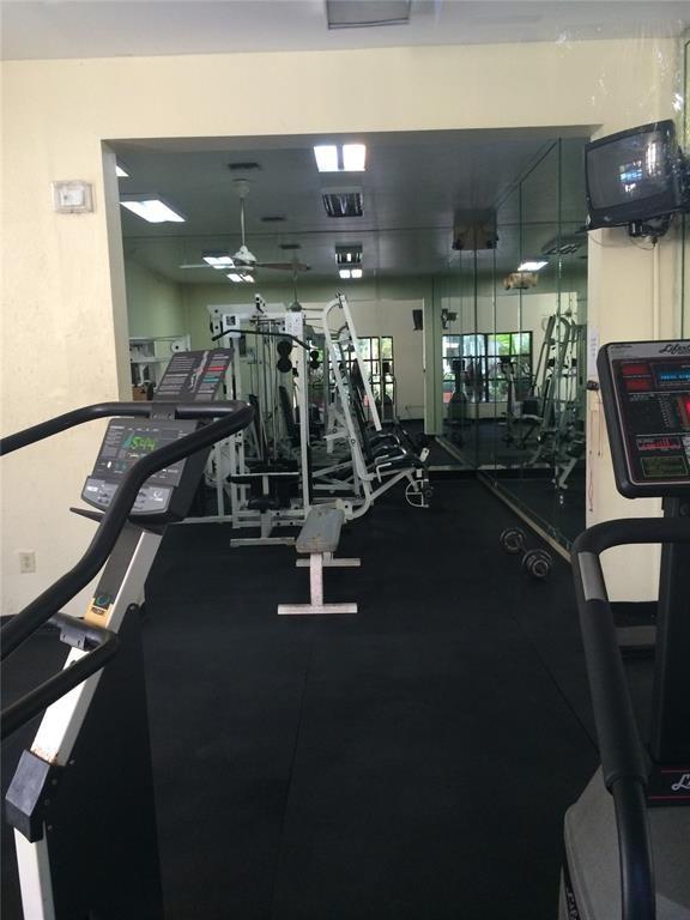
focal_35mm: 30
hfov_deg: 46.8
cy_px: 460
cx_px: 345
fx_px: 797
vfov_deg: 60.0
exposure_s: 1/30
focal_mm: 4.12
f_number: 2.2
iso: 200
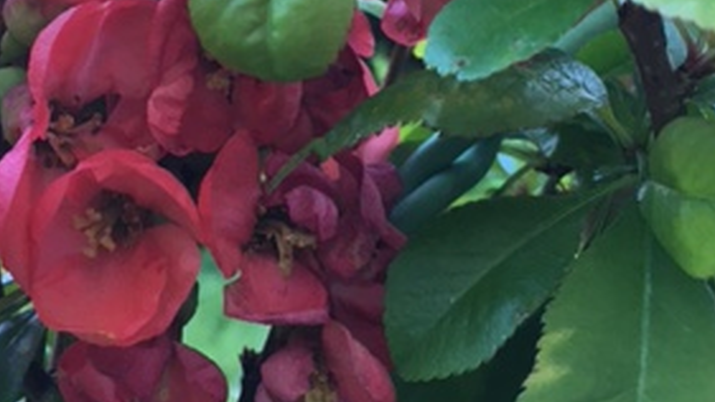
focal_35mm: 72
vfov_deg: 16.4
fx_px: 1365
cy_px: 5
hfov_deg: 29.1
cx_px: 226
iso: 80
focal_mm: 4.15
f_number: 2.2
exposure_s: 1/33
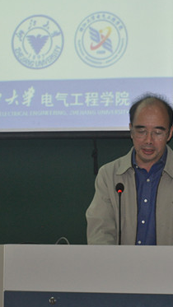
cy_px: 154
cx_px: 150
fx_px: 1132
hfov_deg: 8.7
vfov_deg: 15.5
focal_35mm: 139
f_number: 5.6
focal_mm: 55
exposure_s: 1/60
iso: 800
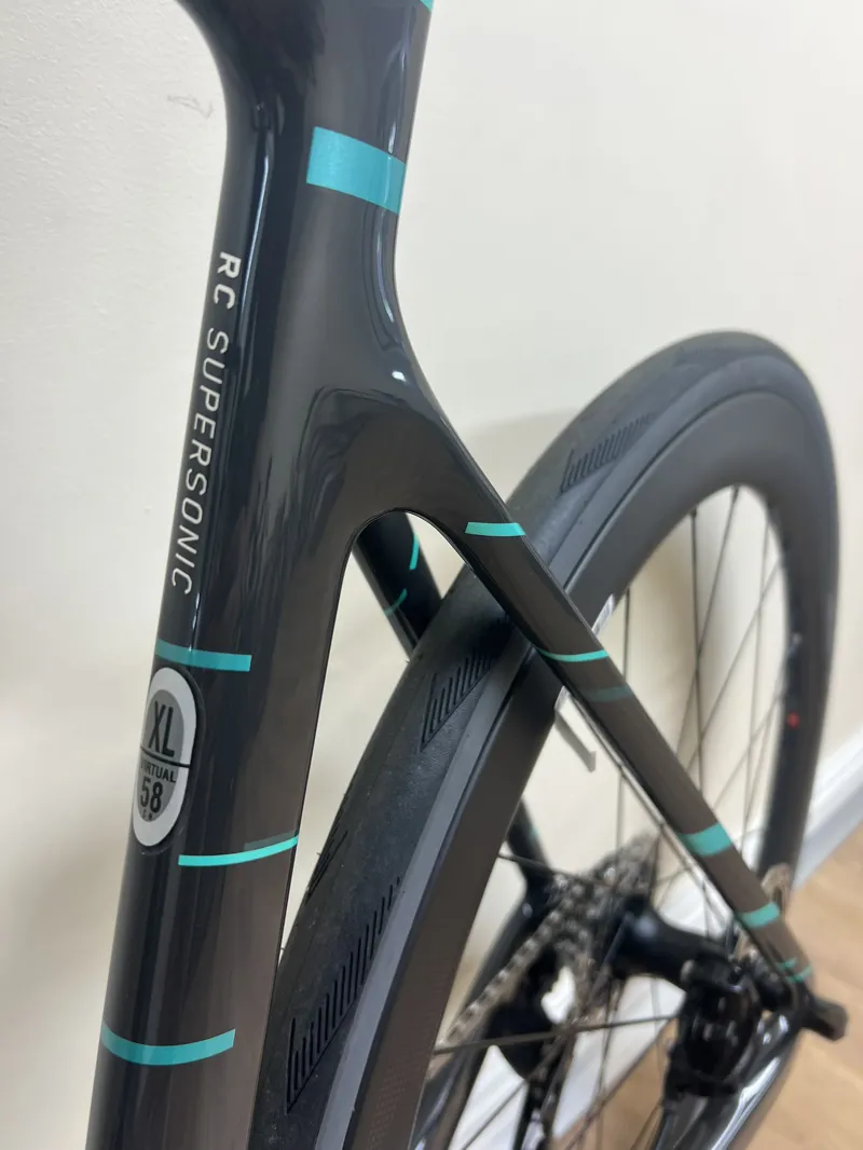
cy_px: 575
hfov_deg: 53.1
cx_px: 432
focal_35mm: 26
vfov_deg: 67.3
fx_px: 864
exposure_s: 1/100
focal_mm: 5.7
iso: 80
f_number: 1.5
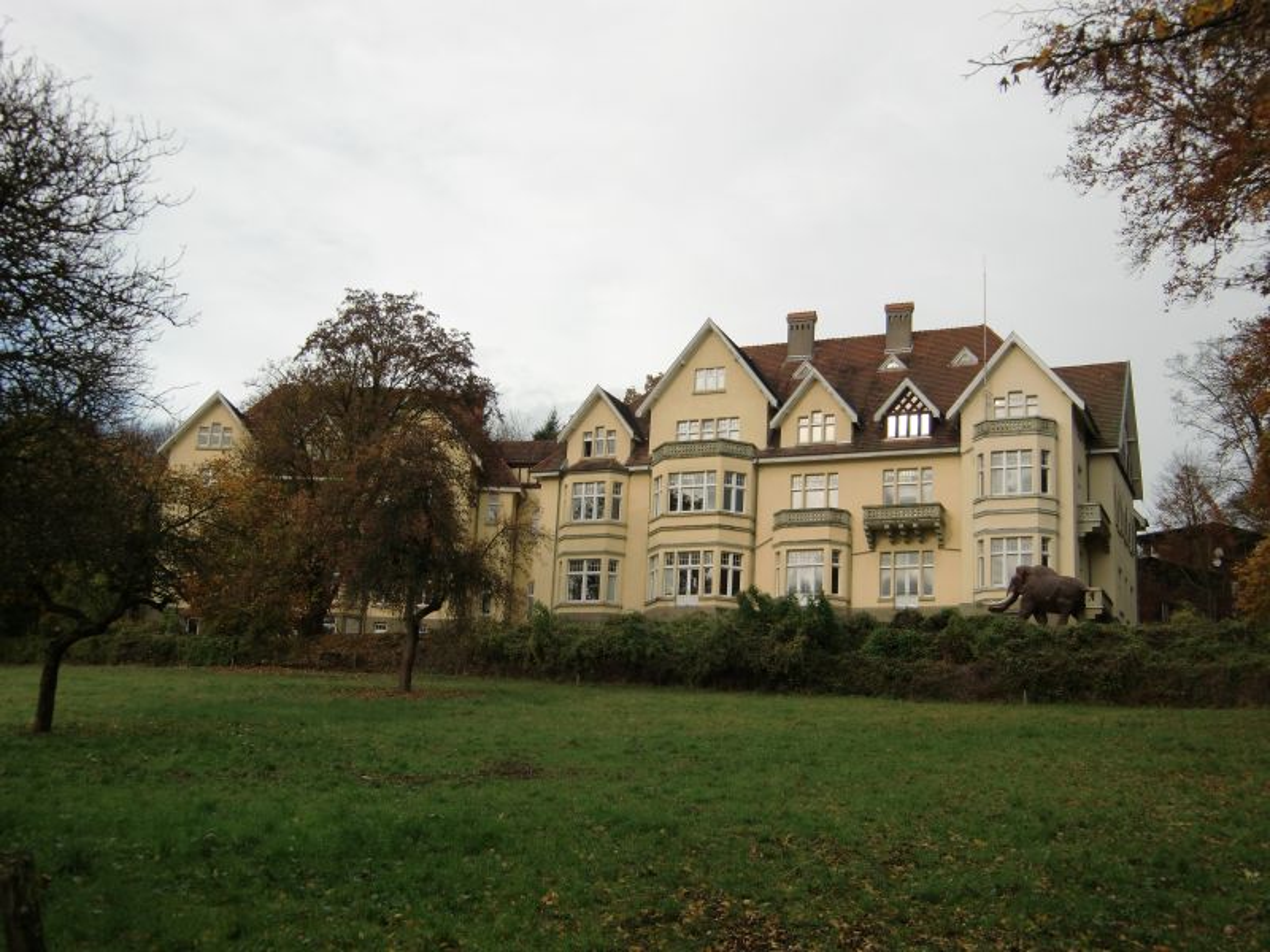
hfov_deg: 46.8
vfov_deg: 36.0
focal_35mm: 40
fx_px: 1468
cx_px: 635
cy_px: 476
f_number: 3.8
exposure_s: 1/500
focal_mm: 7.1
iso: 64
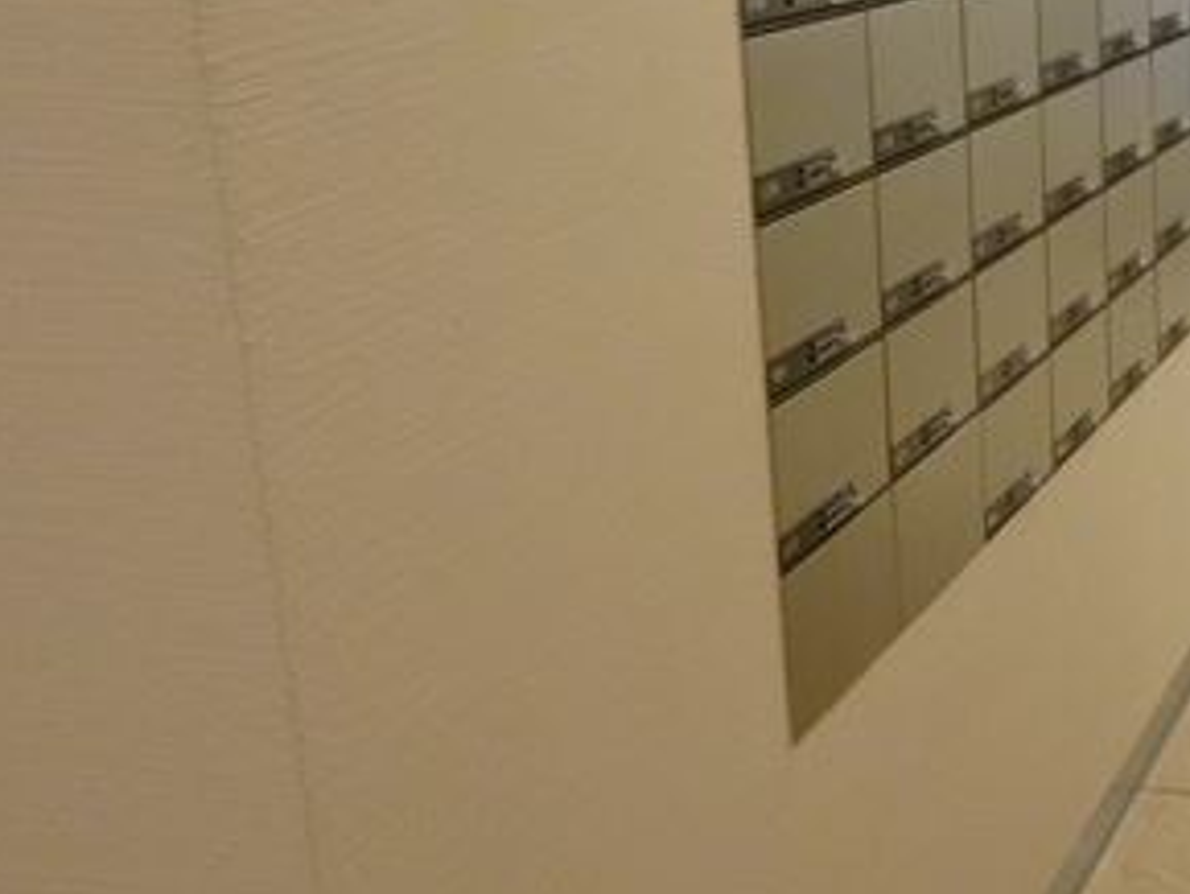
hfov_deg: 29.7
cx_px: 1095
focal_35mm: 62
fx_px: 2132
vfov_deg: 23.7
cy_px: 474
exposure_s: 1/15
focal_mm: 5
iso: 400
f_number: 3.1
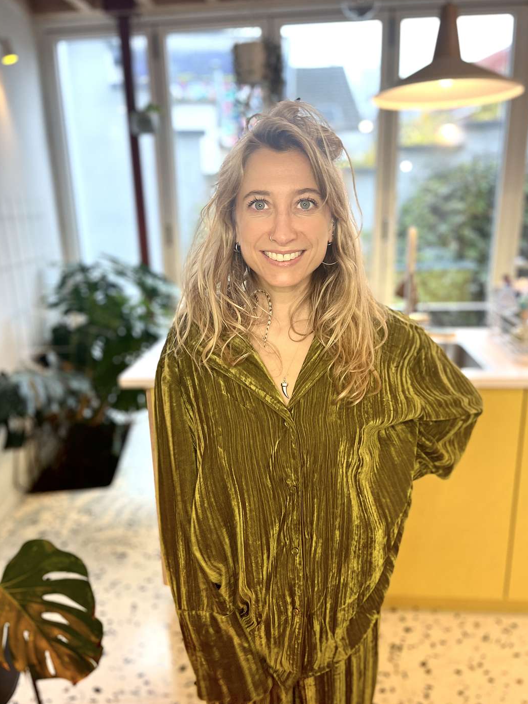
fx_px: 549
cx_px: 269
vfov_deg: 65.3
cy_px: 361
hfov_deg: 51.3
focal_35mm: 27
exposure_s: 1/50
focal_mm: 5.1
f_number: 1.6
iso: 100
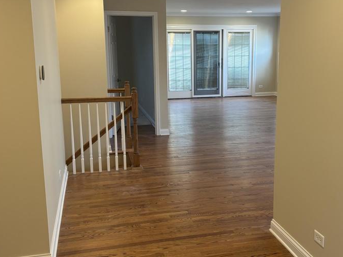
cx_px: 202
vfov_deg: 34.3
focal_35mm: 42
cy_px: 124
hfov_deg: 44.6
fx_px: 416
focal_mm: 5.96
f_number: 1.6
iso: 125
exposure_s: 1/60
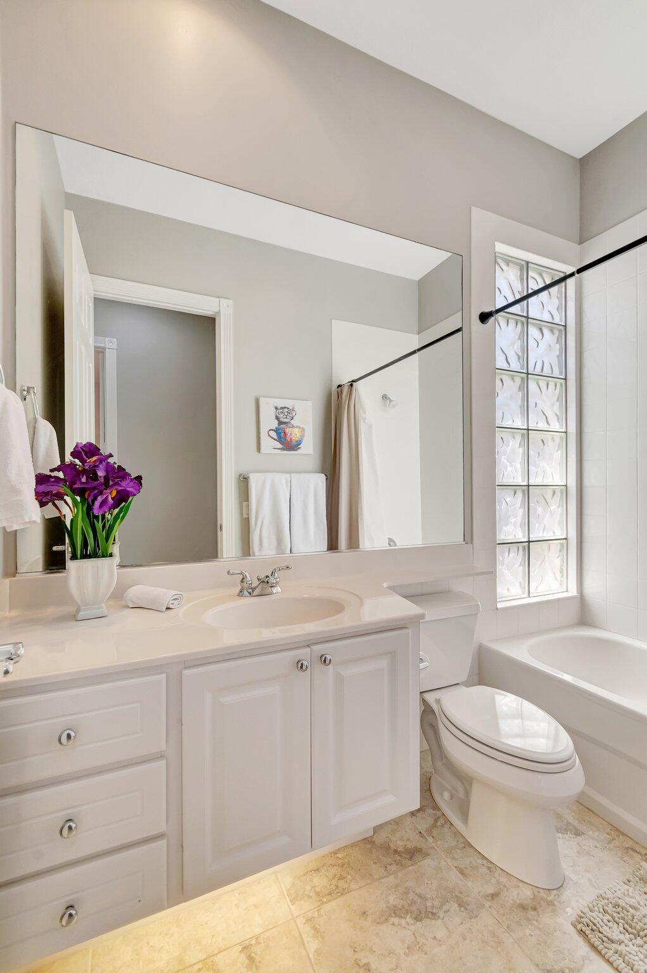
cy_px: 486
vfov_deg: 100.4
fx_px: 405
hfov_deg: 77.2
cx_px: 324
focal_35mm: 15
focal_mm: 10
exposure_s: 1/60
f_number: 8
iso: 640
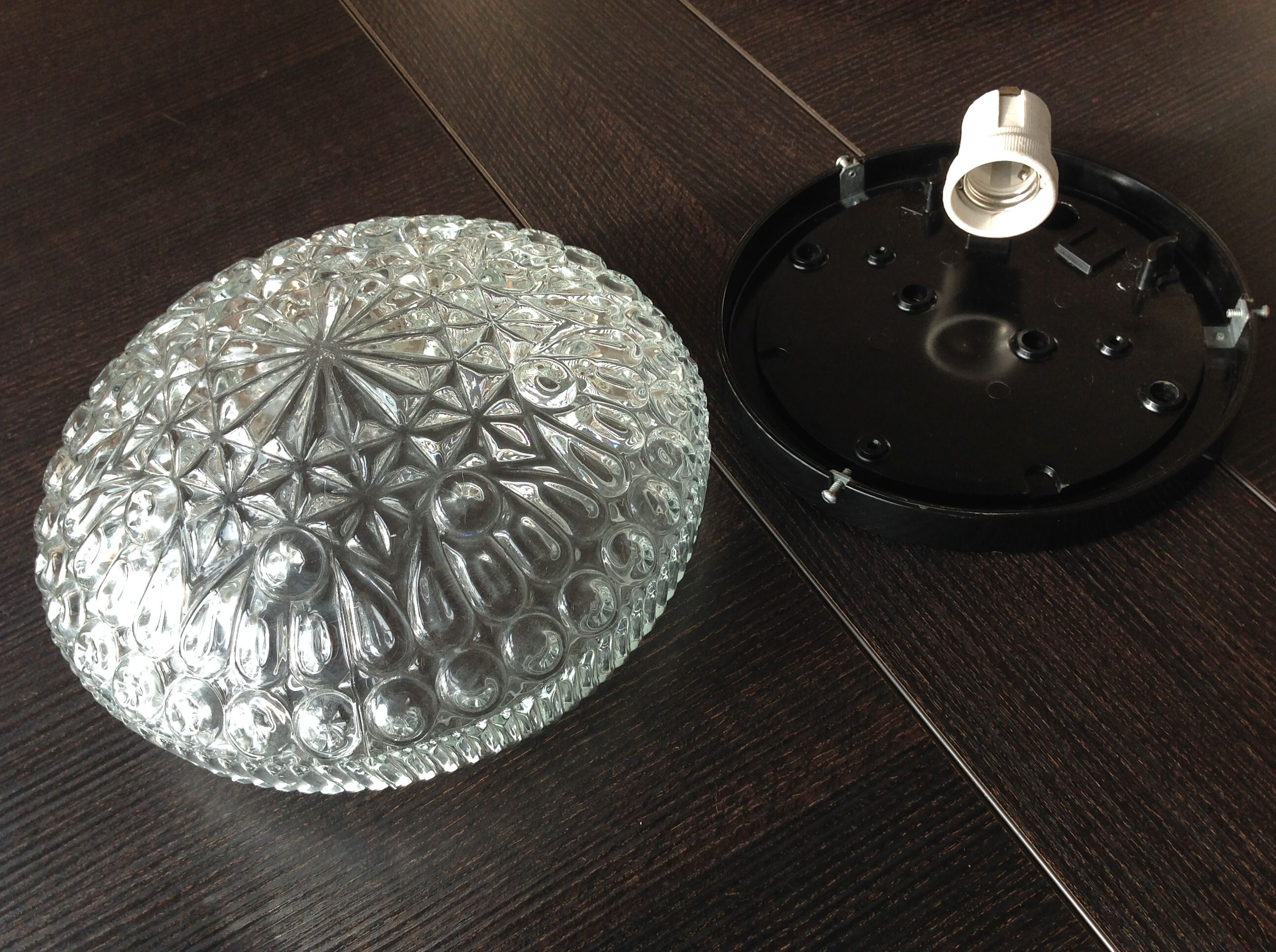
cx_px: 638
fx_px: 1288
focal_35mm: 35
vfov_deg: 40.6
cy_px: 476
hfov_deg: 52.7
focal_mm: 4.28
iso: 64
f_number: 2.4
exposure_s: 1/120
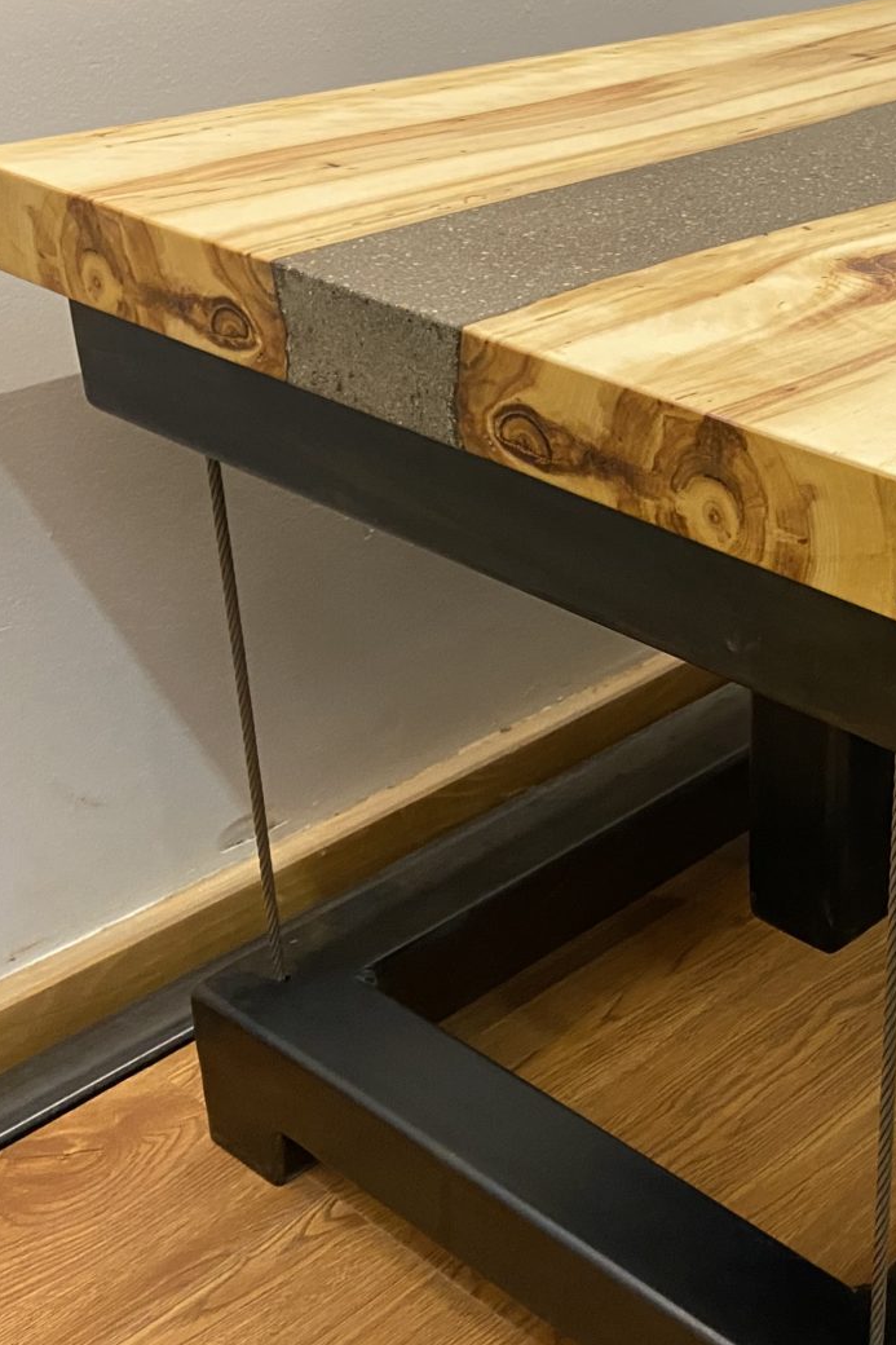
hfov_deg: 24.9
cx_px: 871
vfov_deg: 38.2
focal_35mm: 52
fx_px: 1942
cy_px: 639
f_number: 1.8
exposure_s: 1/60
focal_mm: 4.25
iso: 200
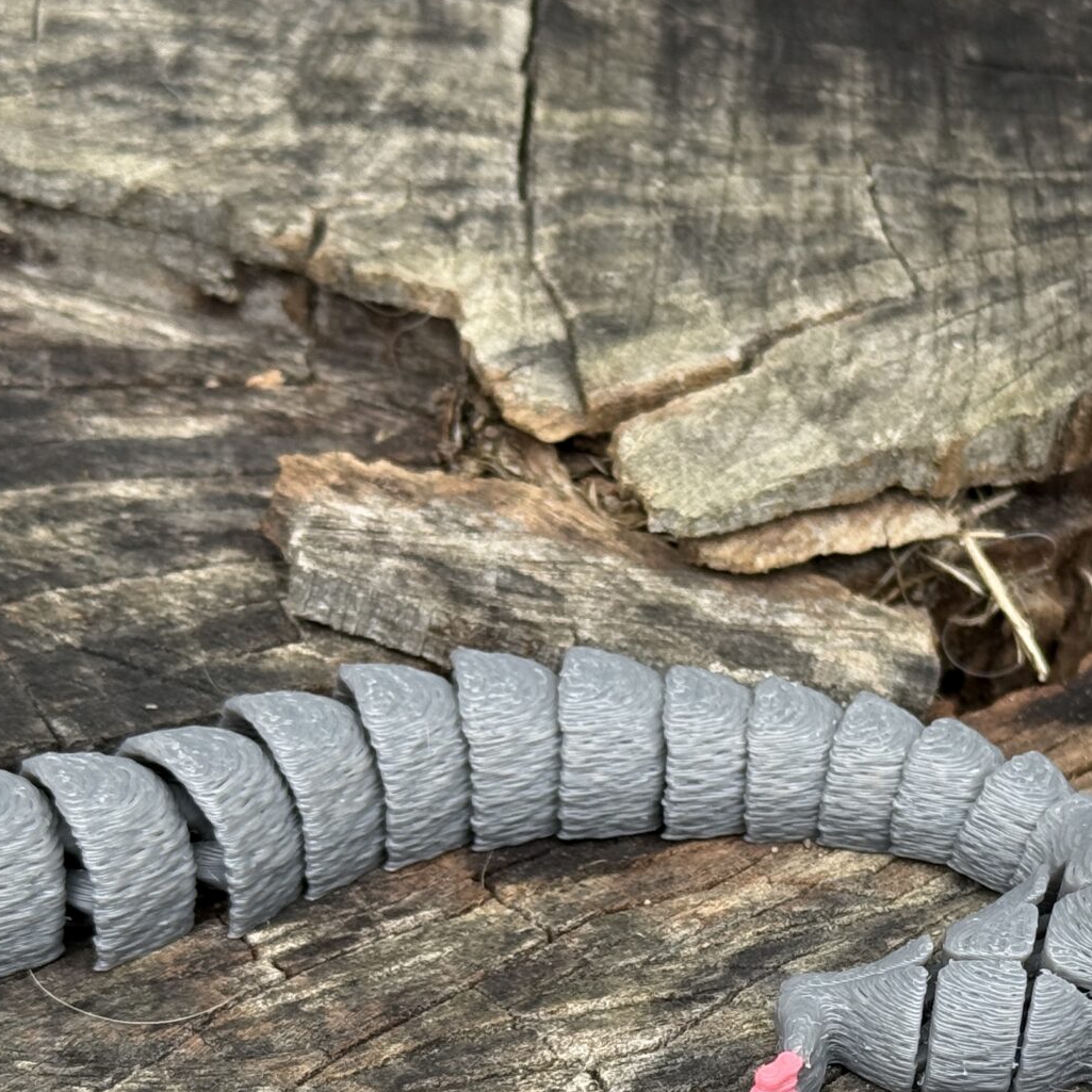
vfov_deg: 16.3
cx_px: 859
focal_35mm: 106
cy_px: 943
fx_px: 3783
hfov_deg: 16.3
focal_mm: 6.76
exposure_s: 1/130
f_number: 1.78
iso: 50
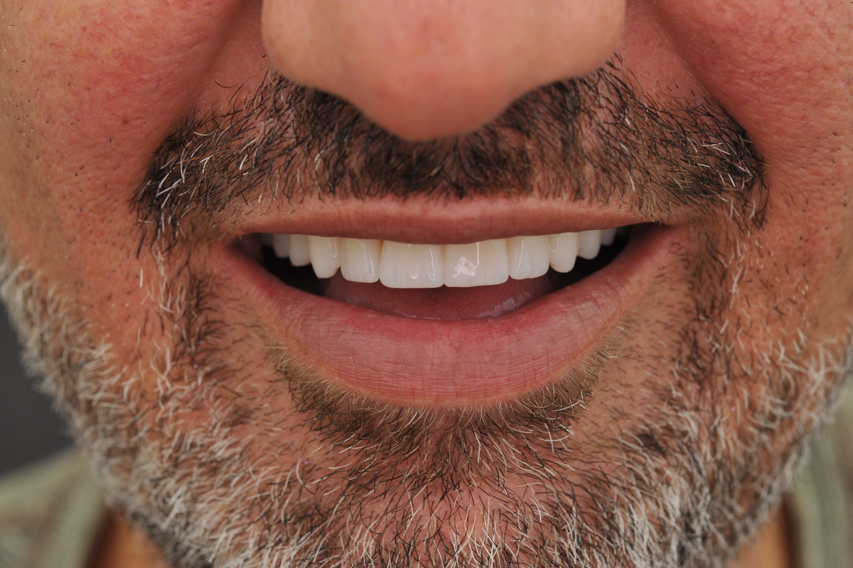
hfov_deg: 33.4
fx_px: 1421
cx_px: 426
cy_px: 284
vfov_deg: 22.6
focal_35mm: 60
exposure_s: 1/100
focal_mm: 60
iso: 1000
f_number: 8
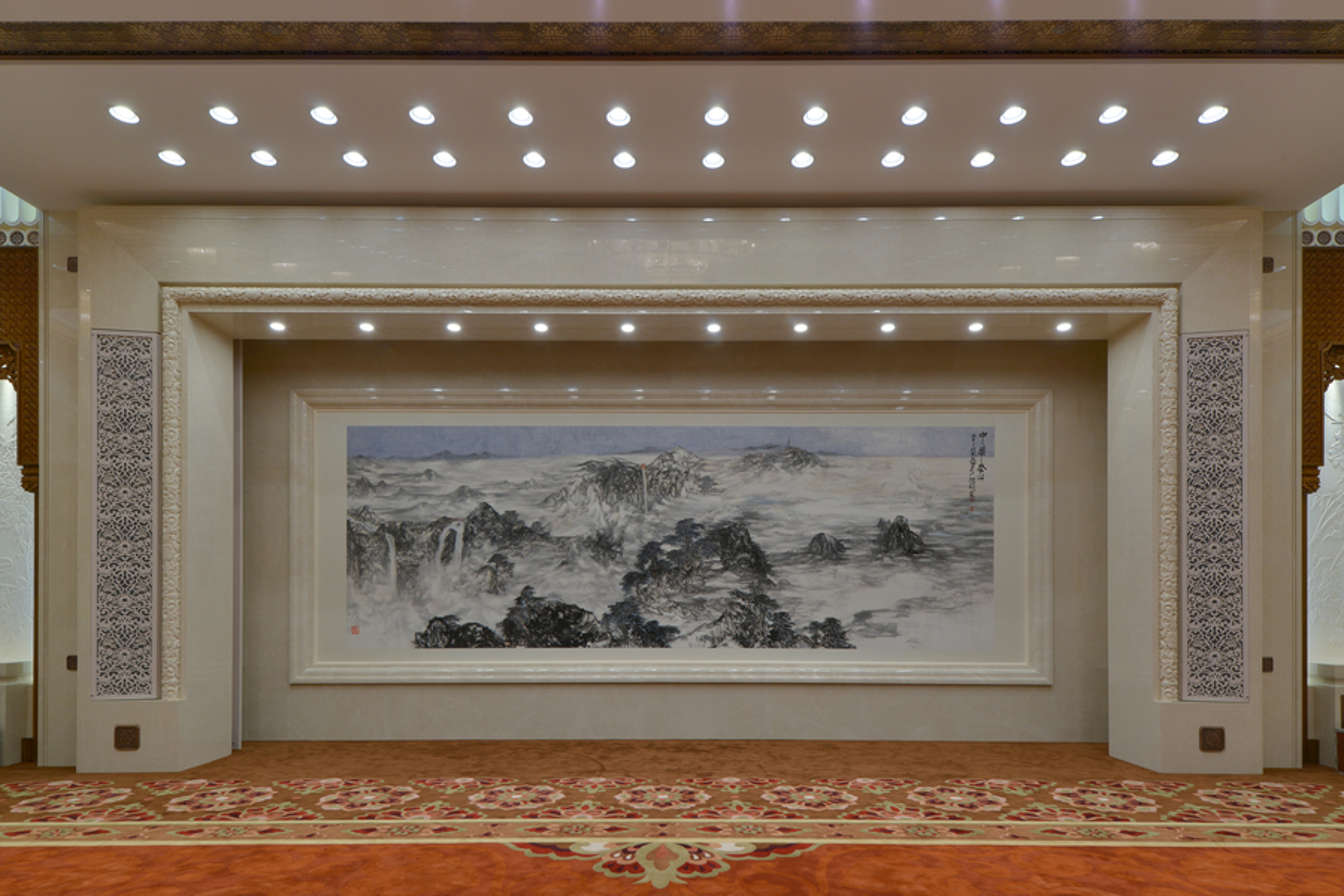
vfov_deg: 64.6
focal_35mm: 19
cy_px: 448
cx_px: 672
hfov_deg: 86.9
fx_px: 709
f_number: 11
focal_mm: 19
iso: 100
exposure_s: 1/15
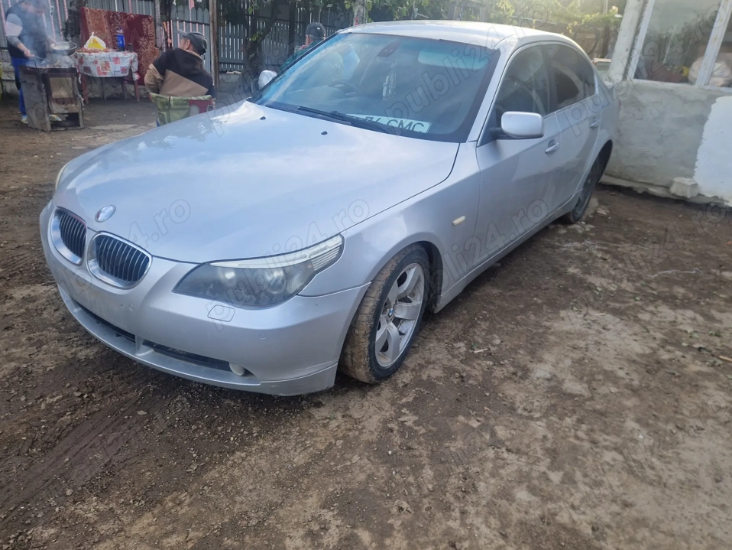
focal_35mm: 24
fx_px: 508
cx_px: 376
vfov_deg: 56.8
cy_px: 274
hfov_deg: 71.6
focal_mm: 5.4
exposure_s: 1/180
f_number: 1.8
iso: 50
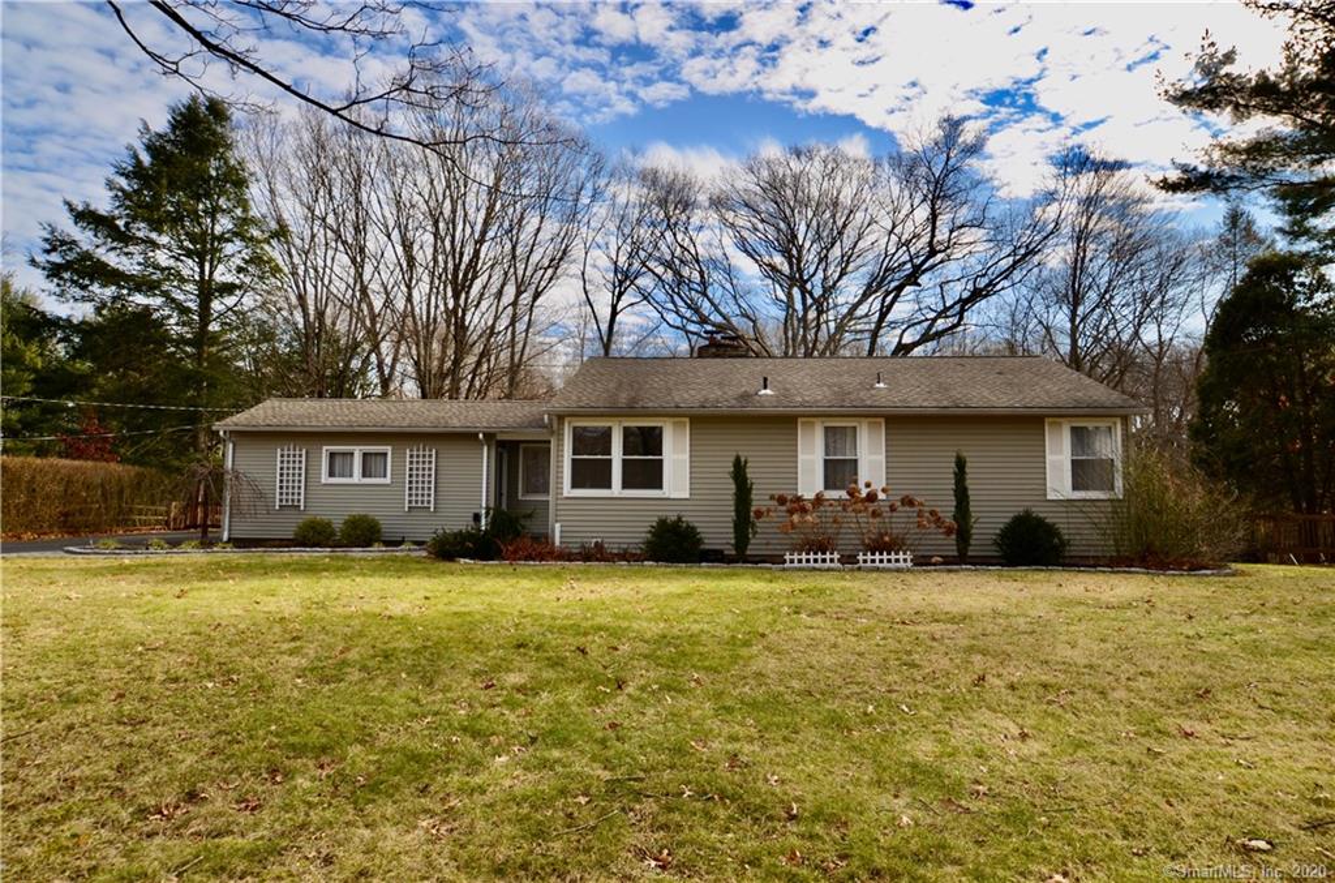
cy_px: 442
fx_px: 721
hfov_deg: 85.6
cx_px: 668
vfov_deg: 62.9
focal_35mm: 20
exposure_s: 1/200
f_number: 8
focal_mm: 13
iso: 100
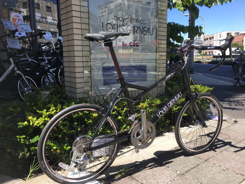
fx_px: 205
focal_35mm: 29
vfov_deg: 48.2
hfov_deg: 61.7
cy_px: 92
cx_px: 122
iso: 25
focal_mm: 4.15
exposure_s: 1/651
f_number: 2.2
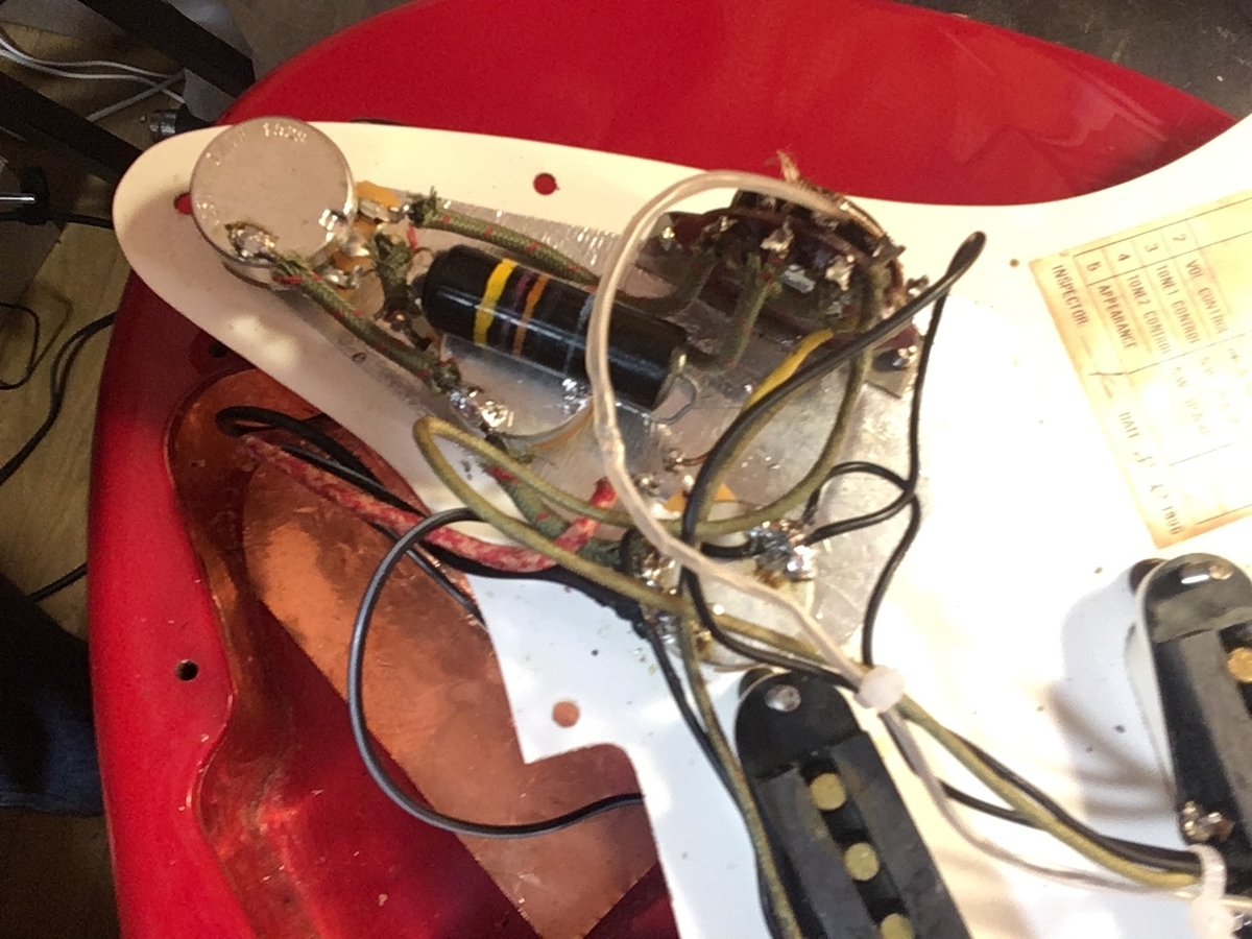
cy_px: 470
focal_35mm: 31
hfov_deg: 58.4
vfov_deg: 45.4
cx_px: 626
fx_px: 1121
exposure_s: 1/30
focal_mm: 2.15
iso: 160
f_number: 2.4
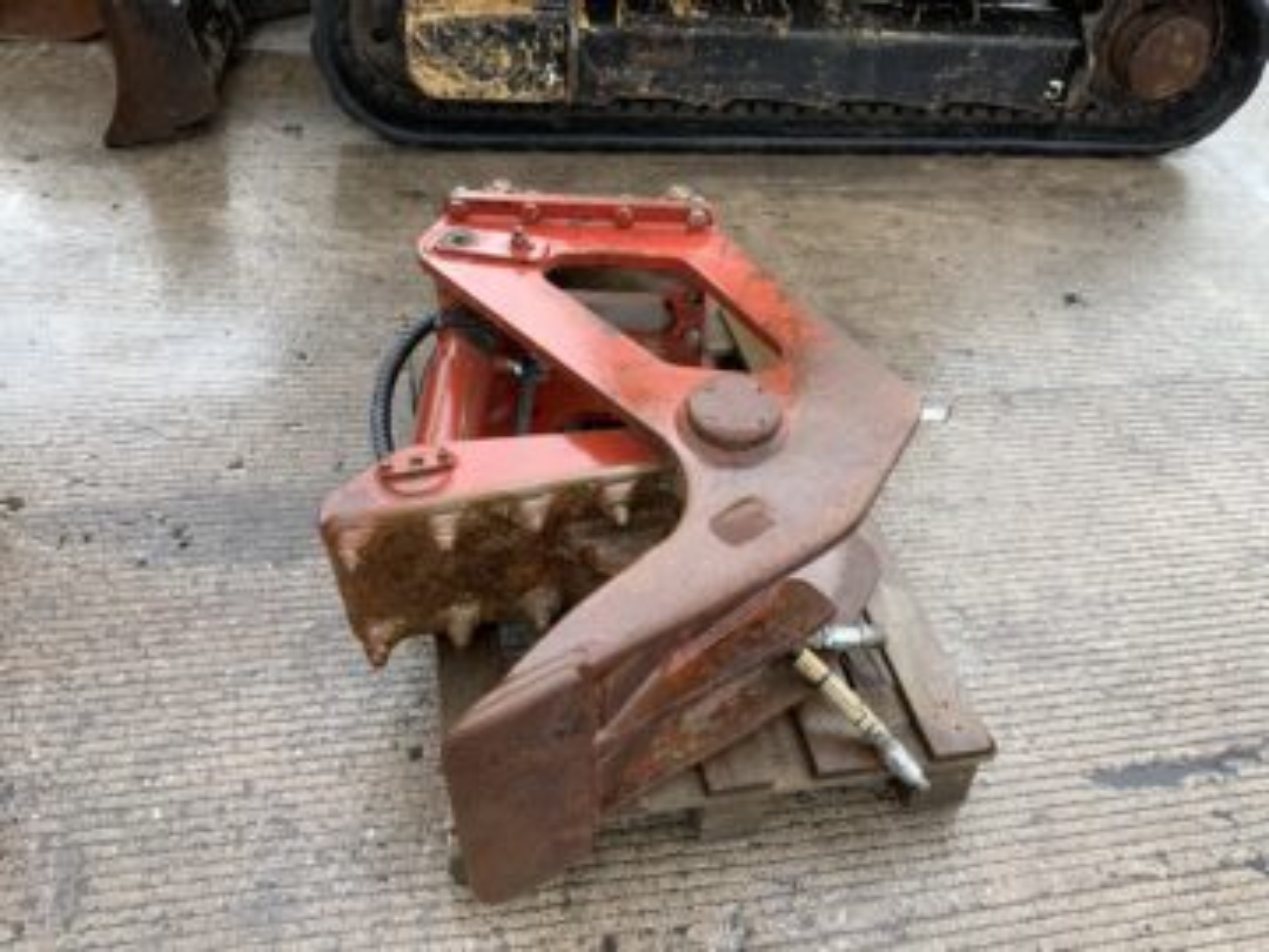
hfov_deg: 61.7
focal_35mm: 29
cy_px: 476
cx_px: 634
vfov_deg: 48.2
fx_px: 1063
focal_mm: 3
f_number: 1.8
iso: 16
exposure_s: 1/365
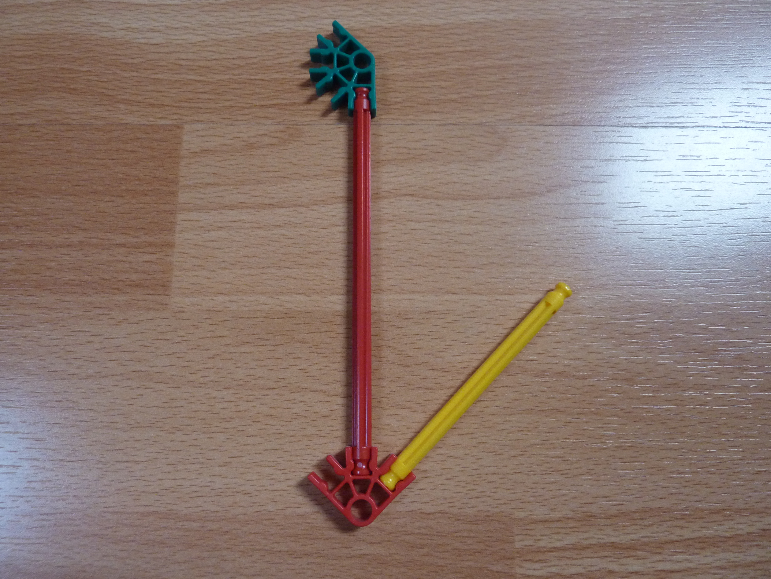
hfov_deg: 69.4
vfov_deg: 54.9
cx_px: 386
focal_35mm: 25
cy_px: 290
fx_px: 557
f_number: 3.3
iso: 250
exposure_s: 1/30
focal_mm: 4.1
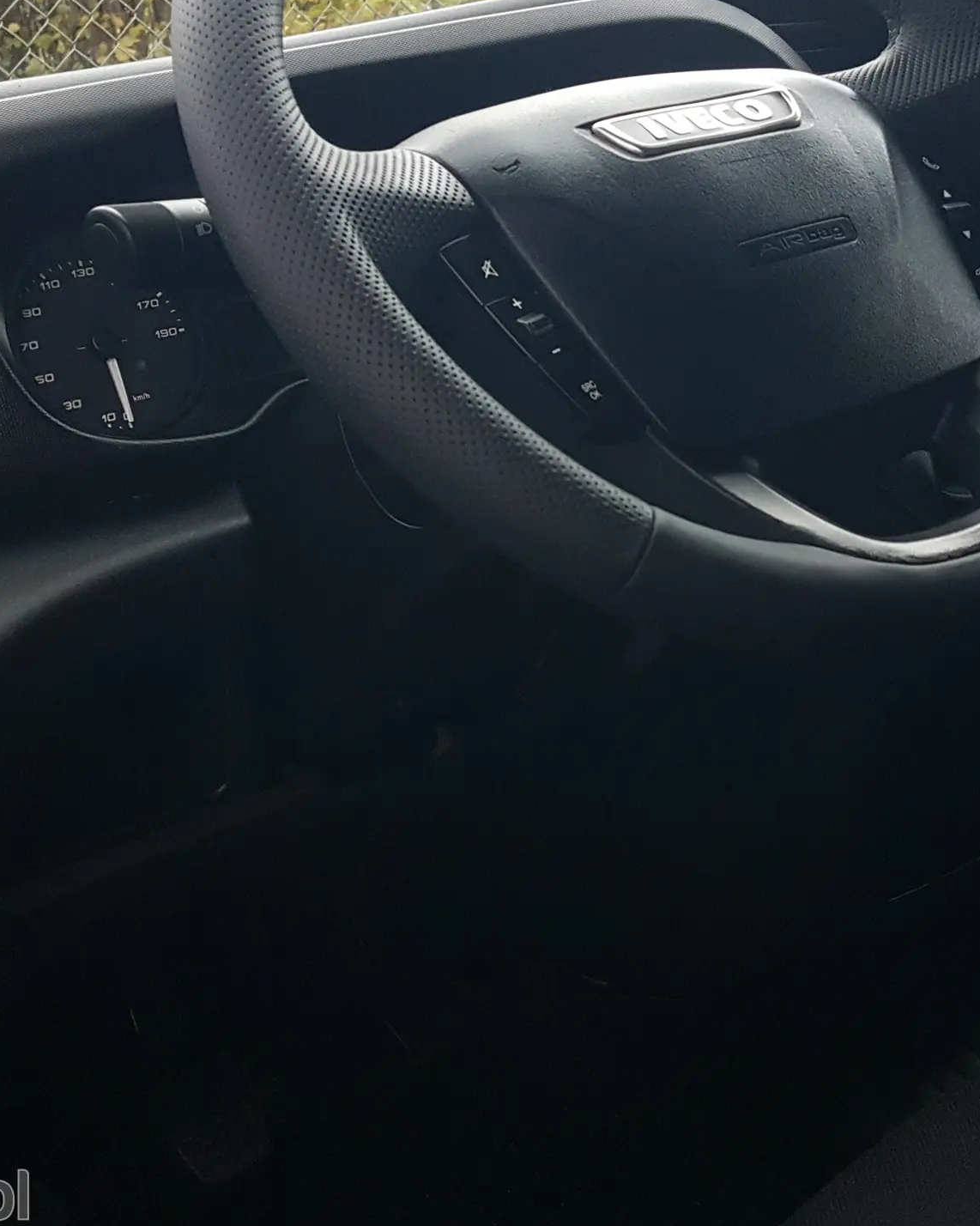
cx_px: 527
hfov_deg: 34.9
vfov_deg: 42.6
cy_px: 474
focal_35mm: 43
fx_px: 1559
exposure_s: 1/25
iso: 250
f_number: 1.7
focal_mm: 4.2
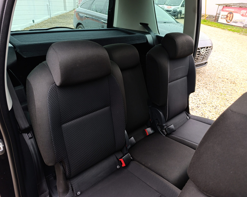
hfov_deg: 70.3
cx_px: 123
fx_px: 175
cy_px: 98
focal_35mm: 24
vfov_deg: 58.8
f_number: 1.6
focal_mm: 6.14
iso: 320
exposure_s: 1/100
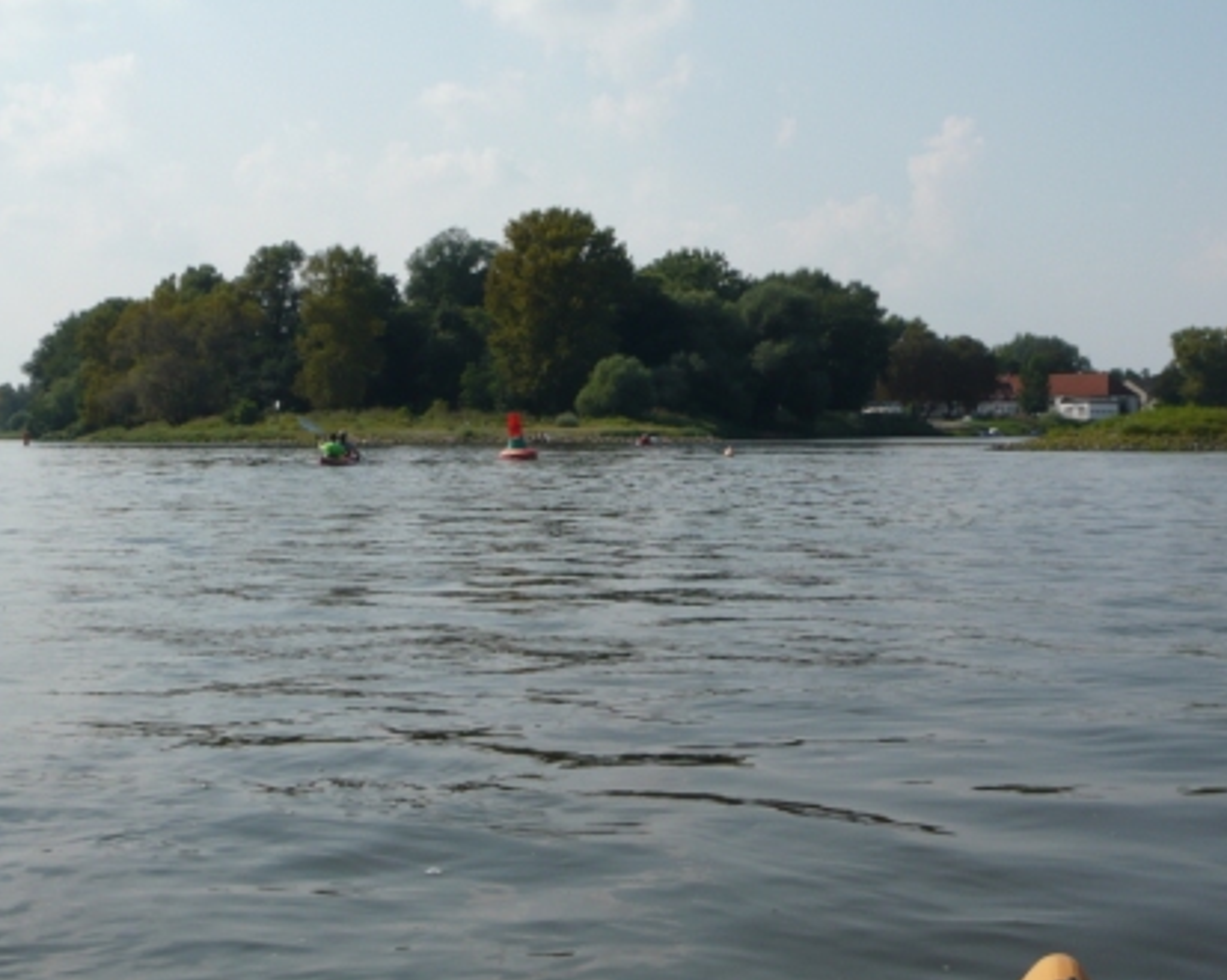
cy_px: 490
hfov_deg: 34.8
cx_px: 645
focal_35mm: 54
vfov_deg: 28.1
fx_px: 1960
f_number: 11
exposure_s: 1/200
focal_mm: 8.4
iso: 100
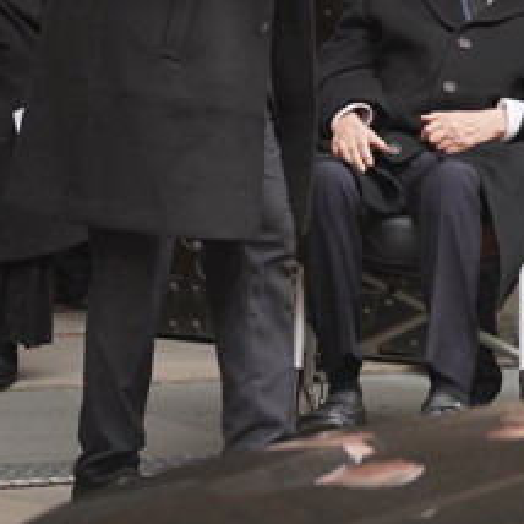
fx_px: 5480
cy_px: 73
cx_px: 463
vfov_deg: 5.5
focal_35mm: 320
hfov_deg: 5.5
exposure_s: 1/200
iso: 1600
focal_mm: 117
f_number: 5.6
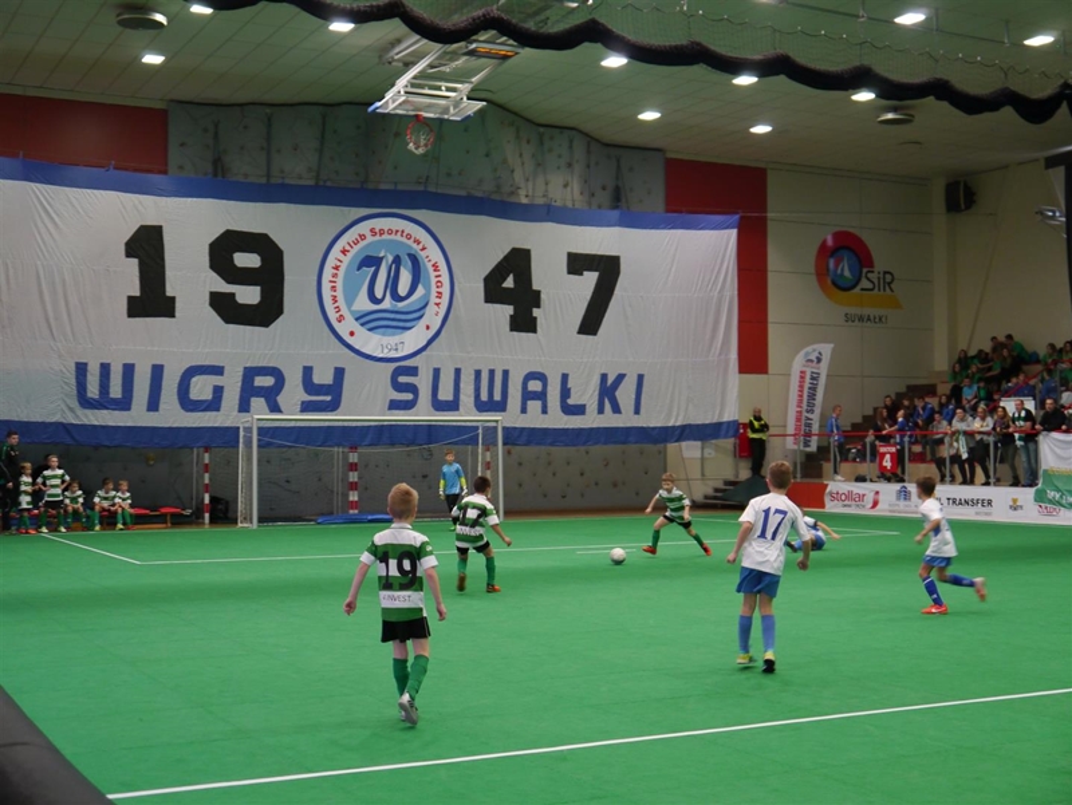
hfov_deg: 38.2
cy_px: 402
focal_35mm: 50
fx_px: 1549
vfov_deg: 29.1
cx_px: 536
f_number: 4.6
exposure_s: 1/60
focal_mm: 25
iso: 640
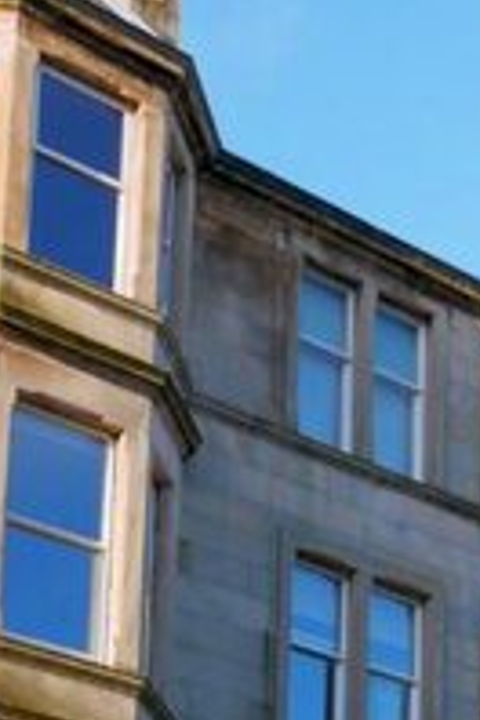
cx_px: 696
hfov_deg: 12.7
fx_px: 2060
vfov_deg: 18.5
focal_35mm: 103
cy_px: 933
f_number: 5
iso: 200
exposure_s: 1/200
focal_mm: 14
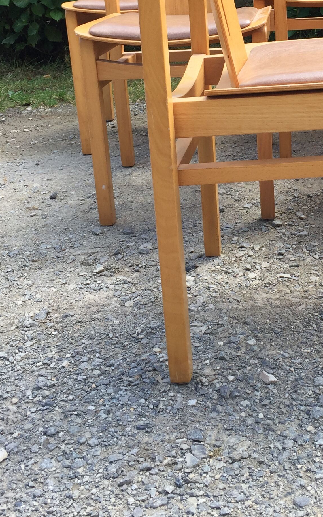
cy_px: 116
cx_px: 278
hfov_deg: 23.1
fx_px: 775
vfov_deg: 35.9
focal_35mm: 55
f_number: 2.2
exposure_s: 1/460
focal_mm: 4.15
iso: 32
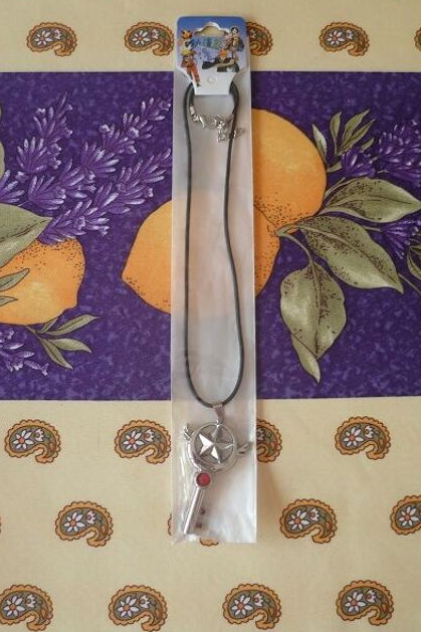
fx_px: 632
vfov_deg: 53.1
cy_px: 314
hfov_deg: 36.8
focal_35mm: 36
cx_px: 218
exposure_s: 1/30
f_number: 3.2
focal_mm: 6.1
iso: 160
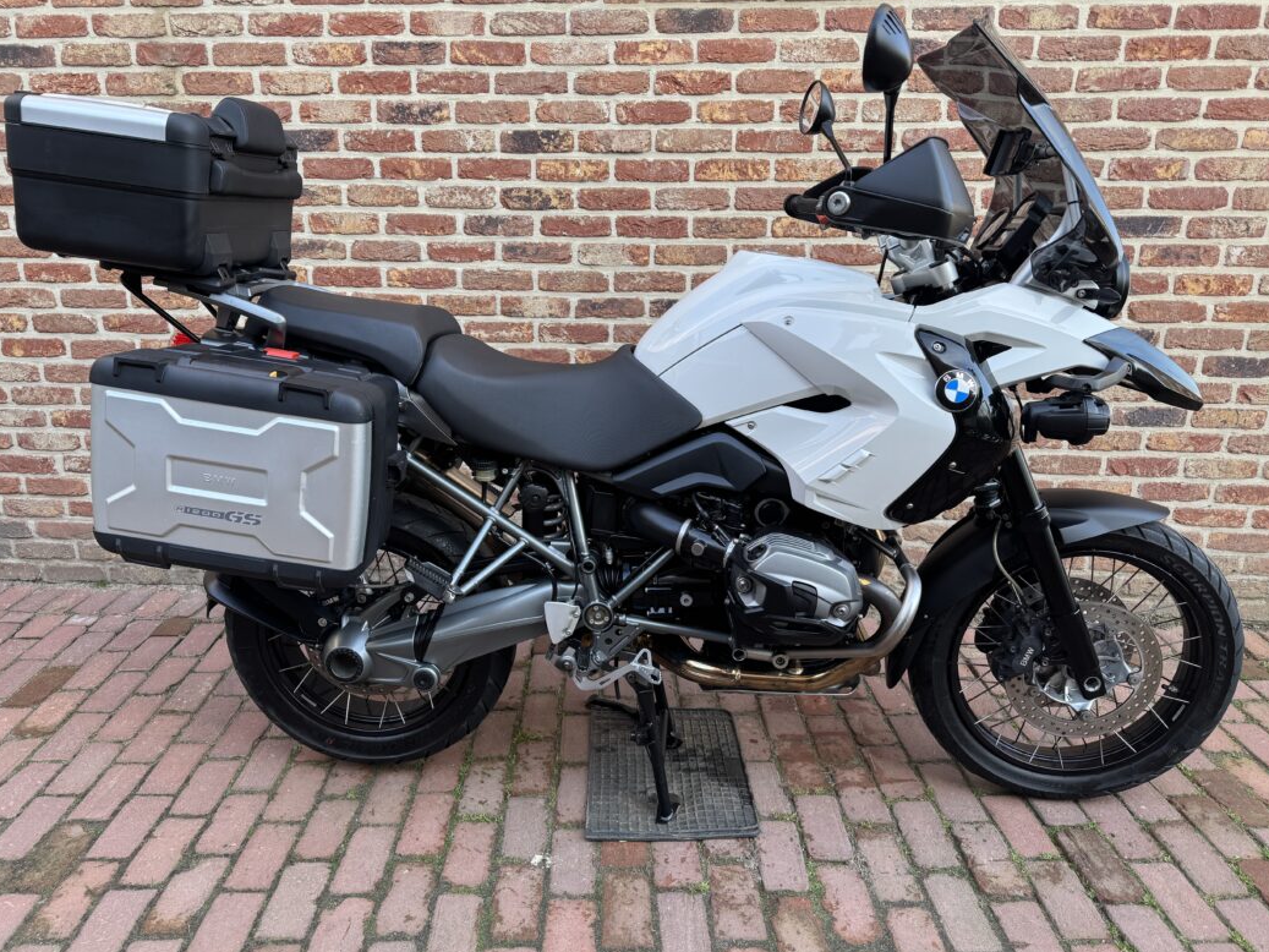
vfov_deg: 54.9
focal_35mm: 25
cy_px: 476
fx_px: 917
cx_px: 616
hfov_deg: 69.4
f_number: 1.78
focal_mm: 6.76
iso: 64
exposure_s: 1/146
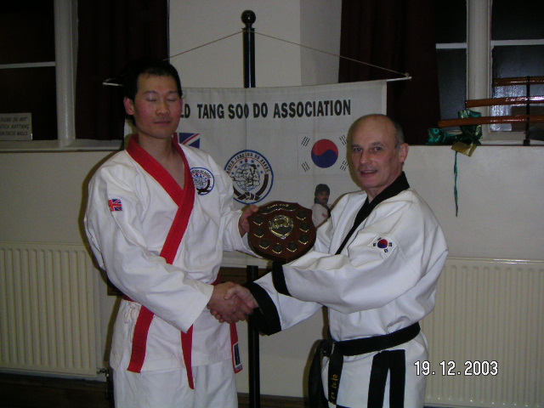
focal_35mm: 50
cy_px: 204
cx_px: 272
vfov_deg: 29.1
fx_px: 786
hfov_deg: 38.2
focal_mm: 6.5
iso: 200
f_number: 3.1
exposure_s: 1/45
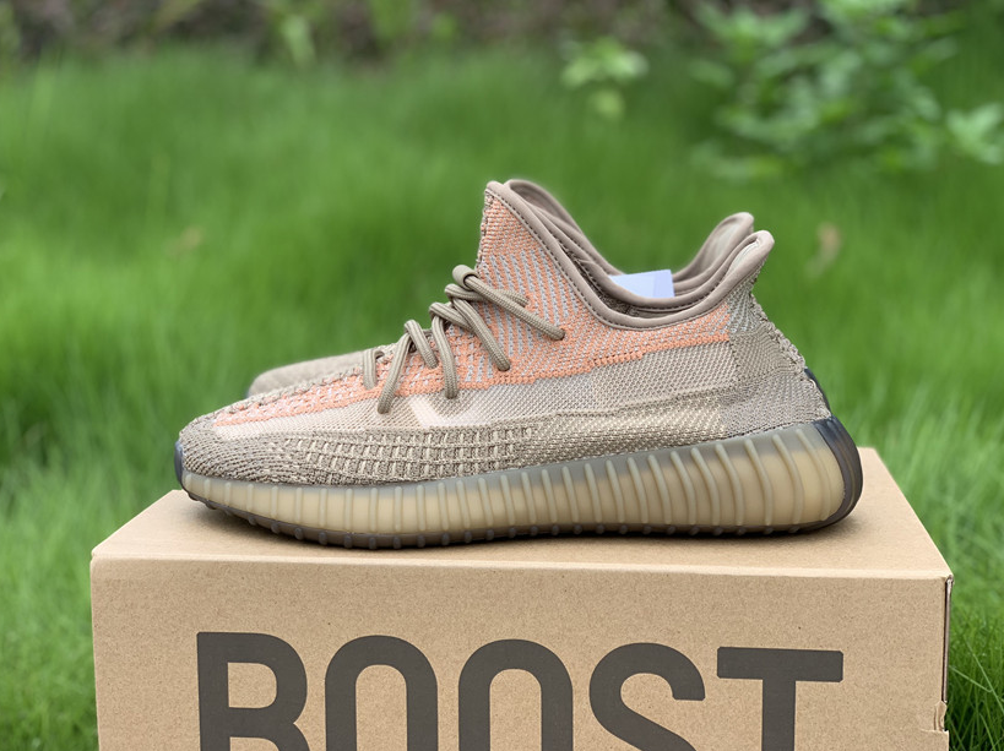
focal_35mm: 54
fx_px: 1565
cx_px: 495
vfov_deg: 27.0
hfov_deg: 35.6
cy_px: 380
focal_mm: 6
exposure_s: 1/353
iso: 16
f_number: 2.4
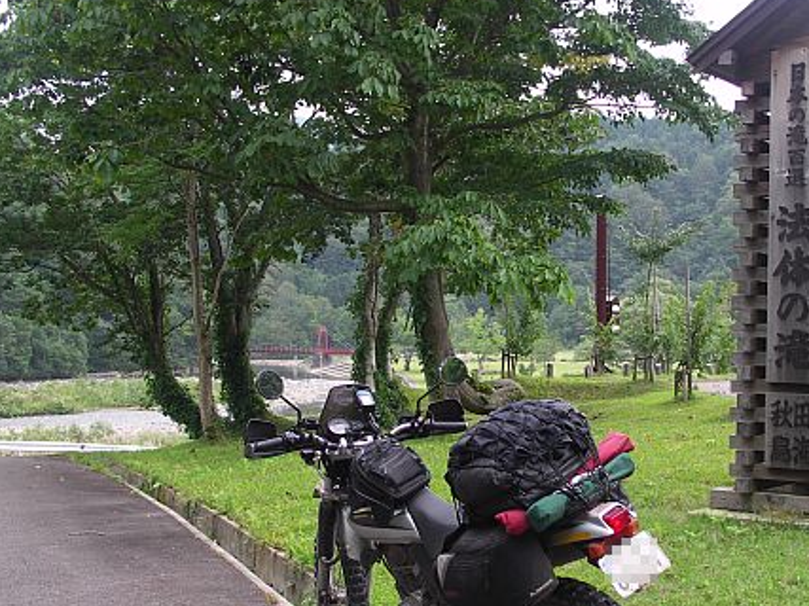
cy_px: 335
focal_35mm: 48
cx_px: 477
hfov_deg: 39.5
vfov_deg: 30.2
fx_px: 1121
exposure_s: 1/60
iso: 50
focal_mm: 8.4
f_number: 2.8
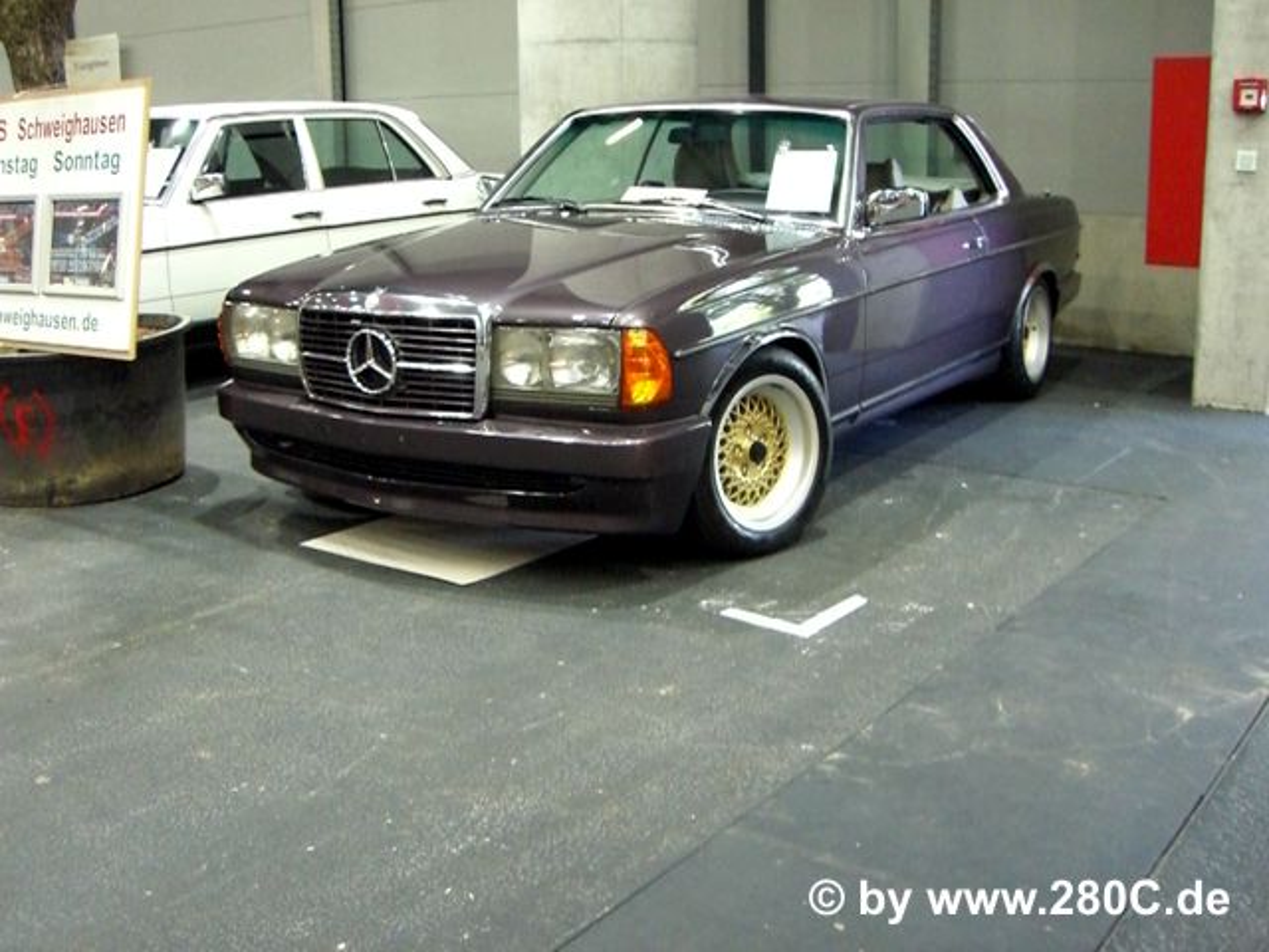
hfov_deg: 49.0
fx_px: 1393
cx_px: 634
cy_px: 476
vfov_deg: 37.7
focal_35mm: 38
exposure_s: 1/50
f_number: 2.7
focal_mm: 6.2
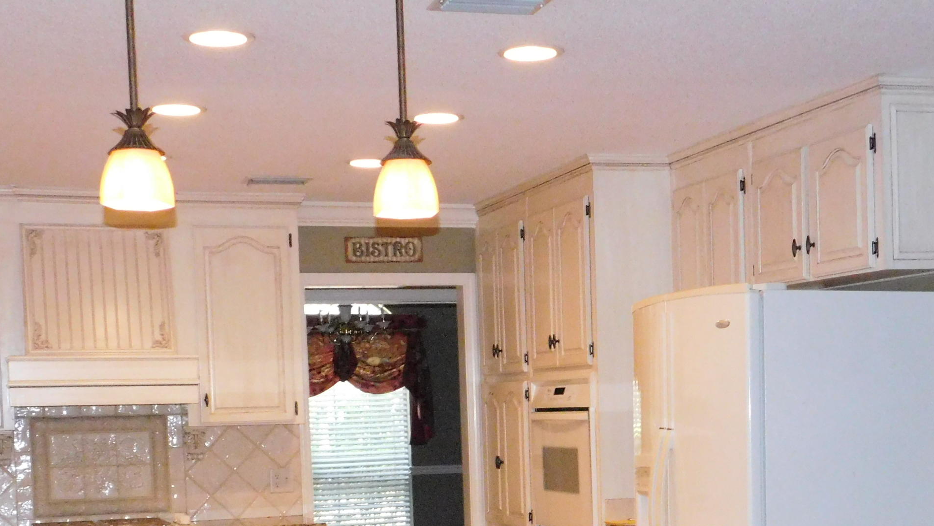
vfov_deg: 18.9
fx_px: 1536
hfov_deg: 33.8
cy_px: 526
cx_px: 532
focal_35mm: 62
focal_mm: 6.3
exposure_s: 1/30
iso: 1100
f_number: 7
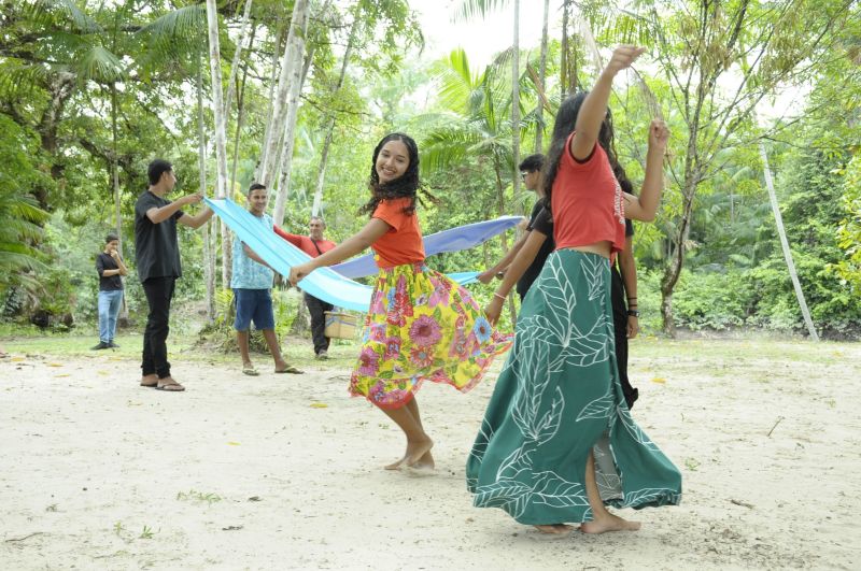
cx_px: 430
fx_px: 1075
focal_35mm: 45
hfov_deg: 43.7
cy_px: 286
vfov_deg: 29.8
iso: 800
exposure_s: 1/250
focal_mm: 30
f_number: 8
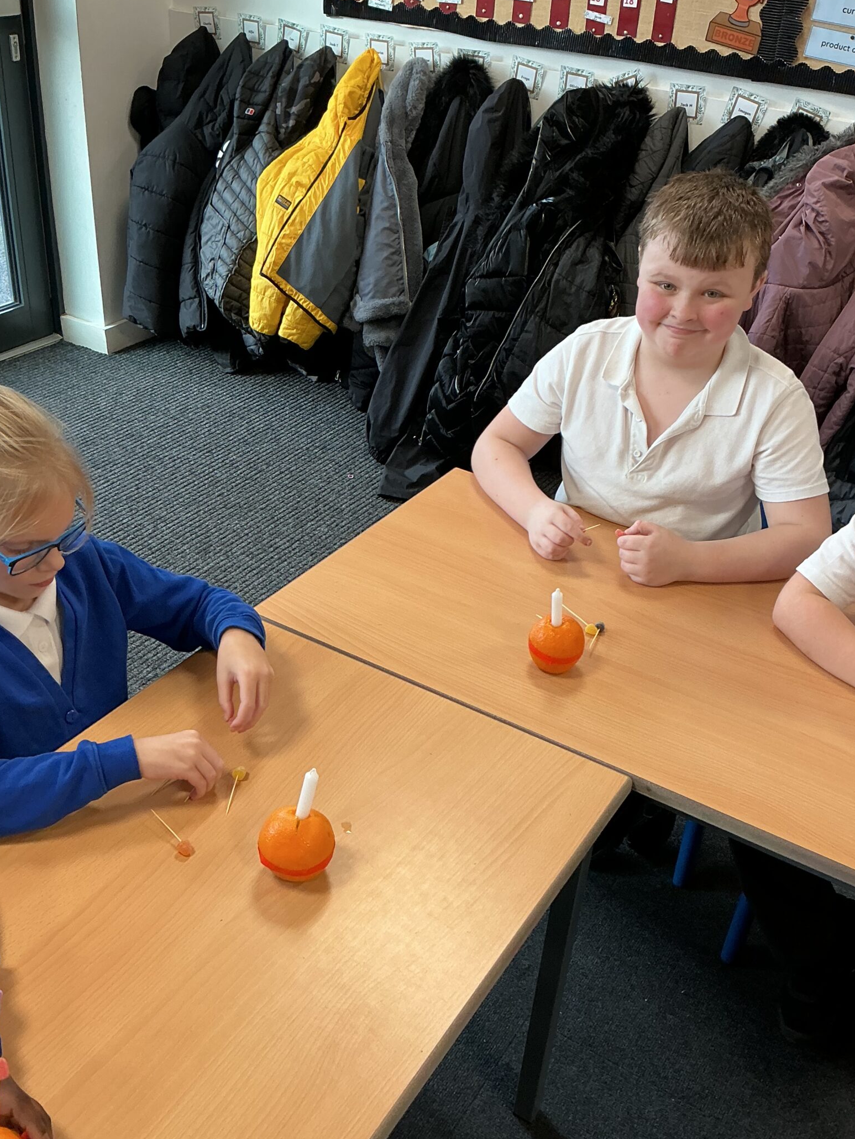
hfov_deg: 39.7
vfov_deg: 51.3
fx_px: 1185
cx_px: 412
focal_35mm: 36
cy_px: 619
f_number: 1.8
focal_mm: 3
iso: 64
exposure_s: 1/60
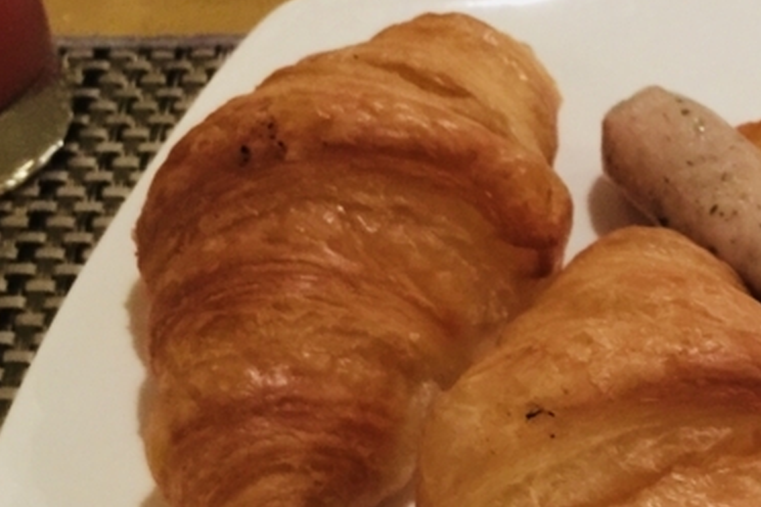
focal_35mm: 83
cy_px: 254
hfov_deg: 23.3
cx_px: 781
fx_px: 1754
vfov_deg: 16.5
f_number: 2.2
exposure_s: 1/8
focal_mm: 4.15
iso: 125
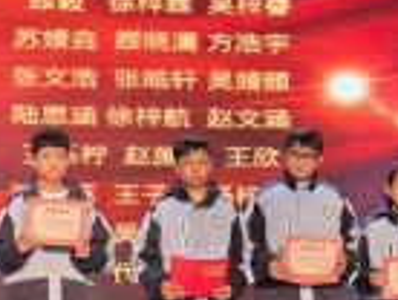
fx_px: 1751
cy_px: 12
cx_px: 127
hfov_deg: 12.9
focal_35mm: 152
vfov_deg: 9.7
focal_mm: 5.75
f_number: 4
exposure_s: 1/100
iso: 200
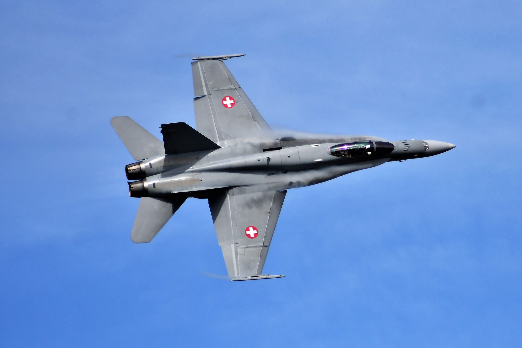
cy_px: 170
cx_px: 279
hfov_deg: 4.2
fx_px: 7060
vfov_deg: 2.8
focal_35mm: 487
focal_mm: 300
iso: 320
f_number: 5.6
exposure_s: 1/8000
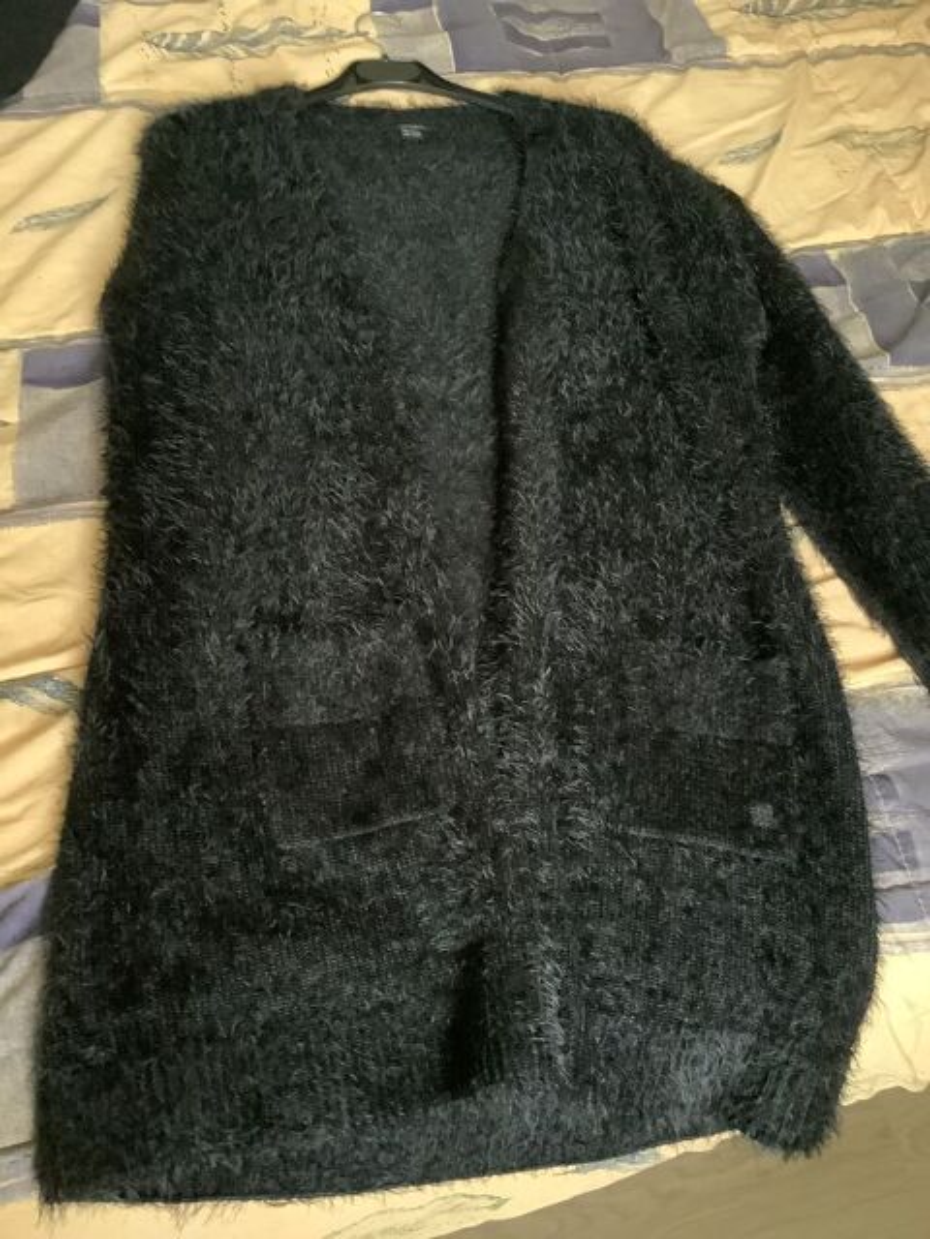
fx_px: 1110
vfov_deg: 58.4
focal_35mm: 31
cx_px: 465
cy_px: 620
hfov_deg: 45.4
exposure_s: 1/15
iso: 800
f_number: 2.4
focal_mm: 3.3
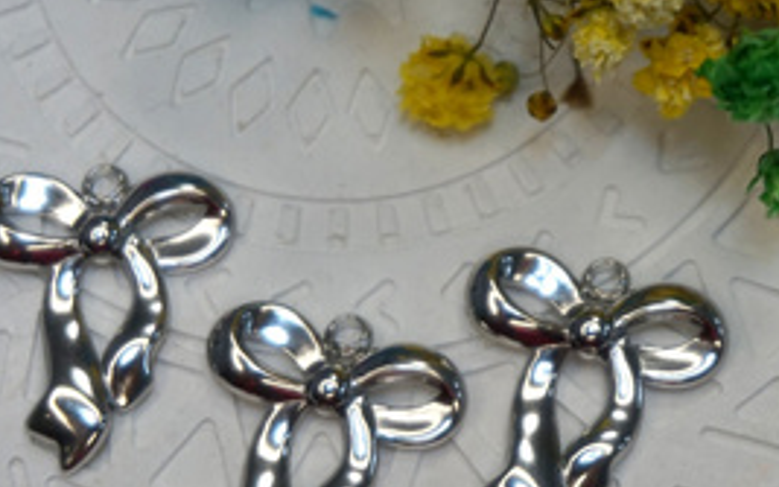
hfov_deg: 18.8
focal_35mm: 111
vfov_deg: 11.8
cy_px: 249
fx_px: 2354
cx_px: 467
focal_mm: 43
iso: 500
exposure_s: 1/80
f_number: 5.6
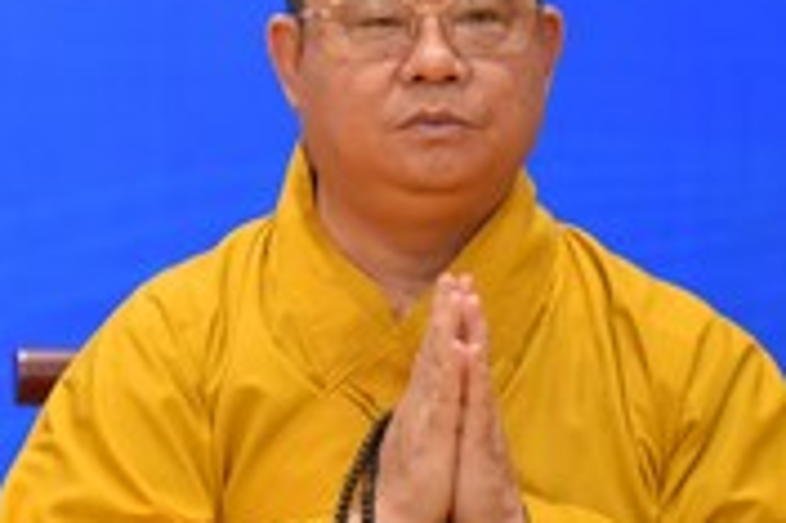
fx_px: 12499
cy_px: -29
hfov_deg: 3.6
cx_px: -558
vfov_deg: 2.4
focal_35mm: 573
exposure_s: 1/160
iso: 800
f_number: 2.8
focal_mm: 155
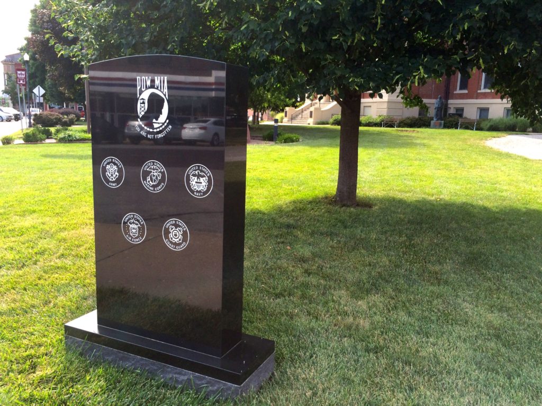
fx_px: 454
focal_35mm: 29
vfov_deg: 48.2
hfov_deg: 61.7
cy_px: 203
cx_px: 271
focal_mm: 4.15
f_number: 2.2
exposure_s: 1/466
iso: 32
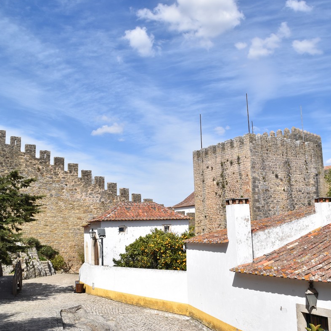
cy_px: 164
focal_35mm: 35
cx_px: 192
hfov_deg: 47.0
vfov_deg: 47.2
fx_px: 379
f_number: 11
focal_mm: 18
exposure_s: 1/500
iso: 200
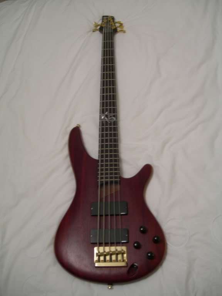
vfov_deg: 49.0
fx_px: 325
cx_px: 111
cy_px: 148
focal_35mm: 38
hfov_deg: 37.7
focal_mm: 7.8
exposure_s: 1/3.8
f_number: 2.8
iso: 73
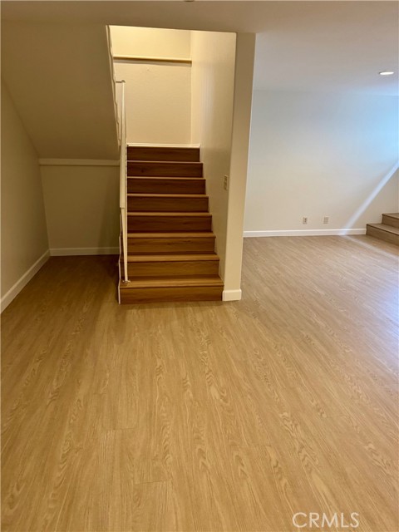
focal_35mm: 24
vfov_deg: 71.6
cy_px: 266
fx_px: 369
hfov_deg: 56.8
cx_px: 200
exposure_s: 1/60
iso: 320
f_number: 1.78
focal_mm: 6.76
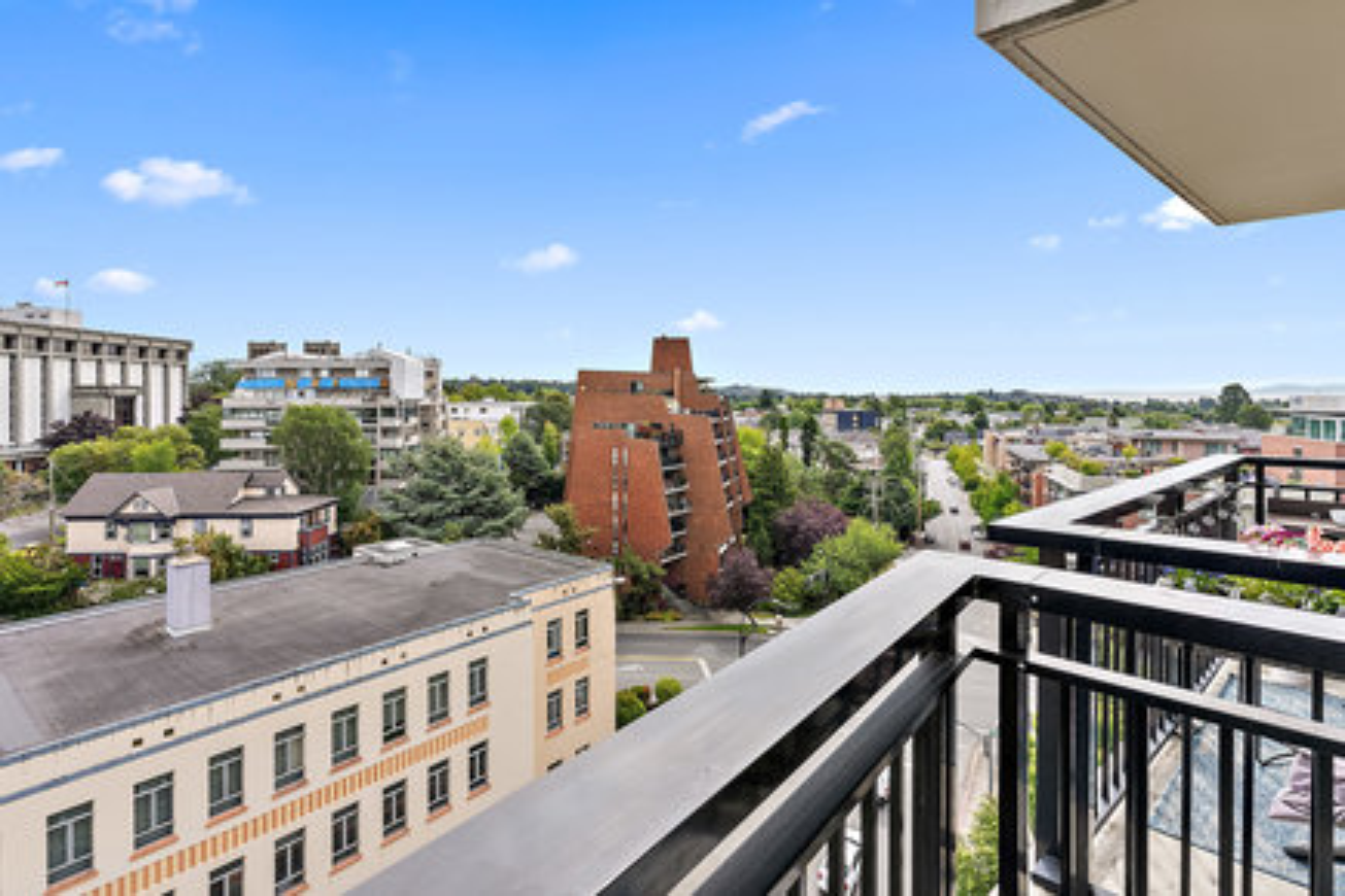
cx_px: 672
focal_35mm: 17
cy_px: 448
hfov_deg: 93.3
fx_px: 635
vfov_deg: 70.4
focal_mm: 17
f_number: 9
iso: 320
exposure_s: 1/200
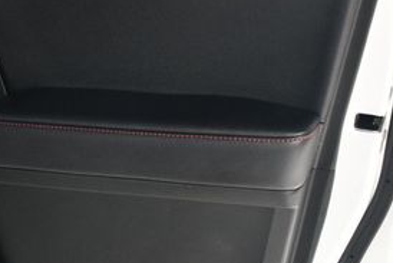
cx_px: 17
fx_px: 917
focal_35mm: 84
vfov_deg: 16.3
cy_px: 131
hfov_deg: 23.3
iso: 100
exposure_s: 1/160
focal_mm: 24
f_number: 5
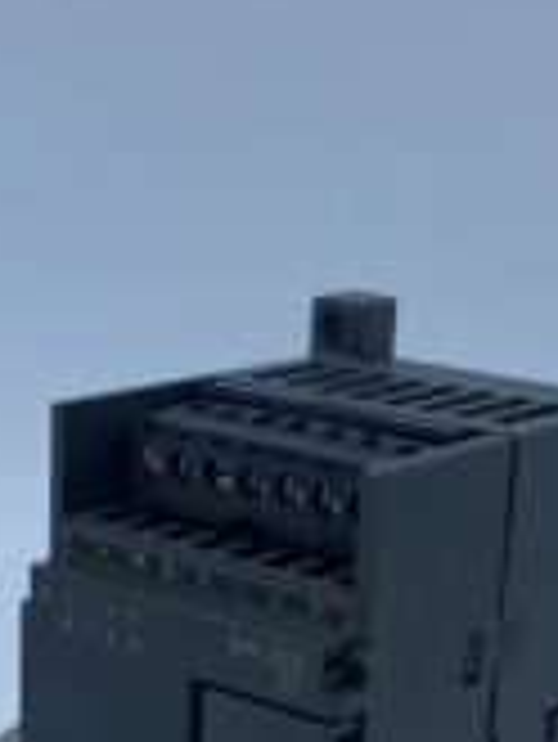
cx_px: 279
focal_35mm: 63
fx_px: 1352
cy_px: 729
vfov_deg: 28.9
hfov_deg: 23.3
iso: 32
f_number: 1.8
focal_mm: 4.25
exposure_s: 1/1232
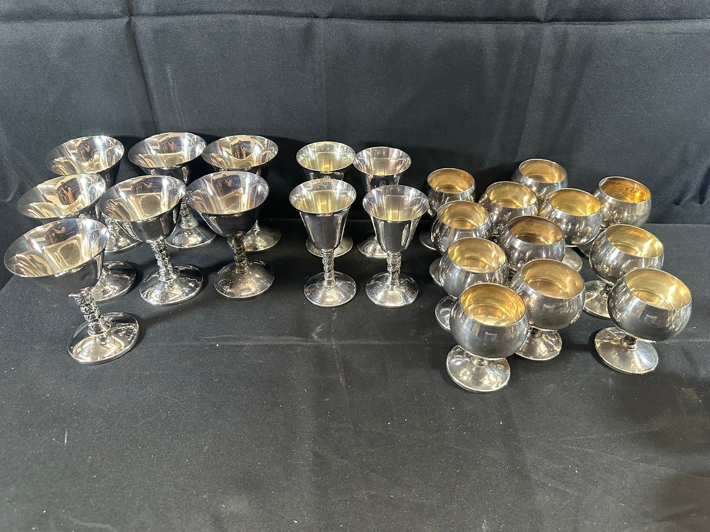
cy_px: 266
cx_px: 355
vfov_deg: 56.8
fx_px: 492
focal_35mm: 24
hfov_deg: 71.6
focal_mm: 6.86
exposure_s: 1/60
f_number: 1.78
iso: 640
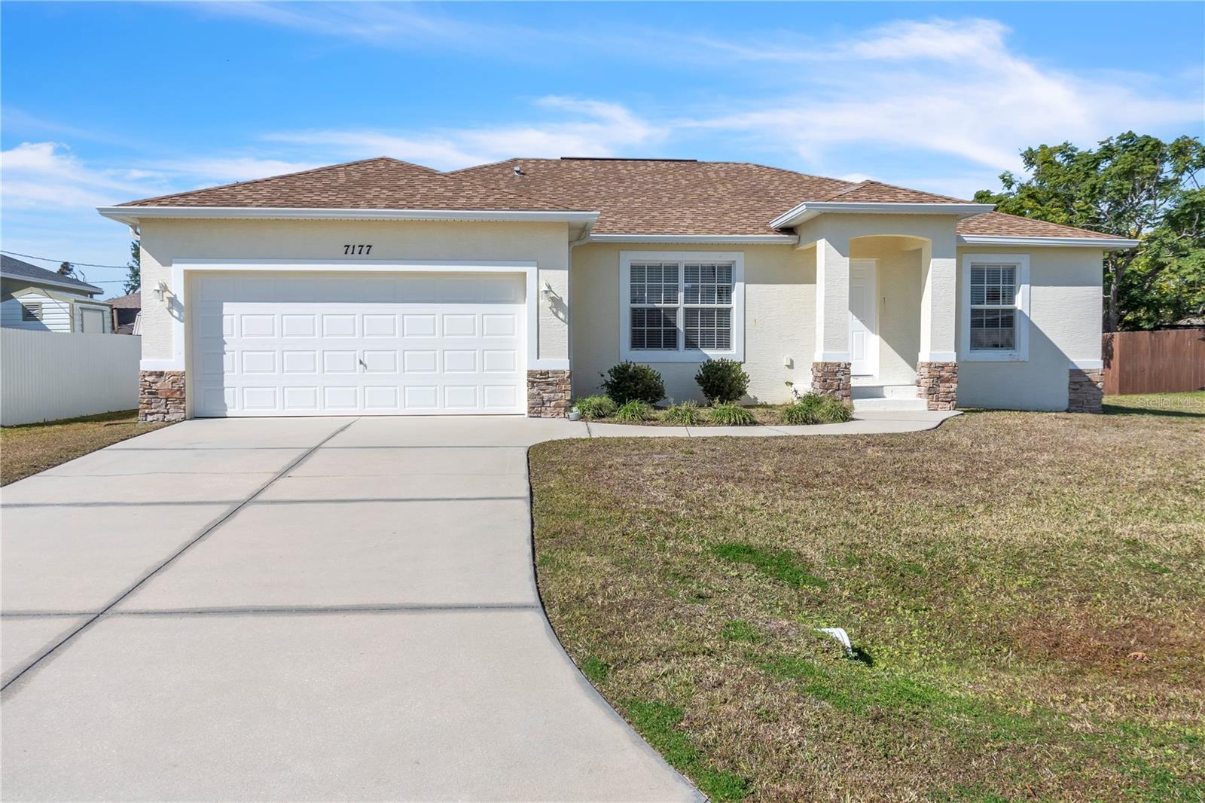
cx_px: 602
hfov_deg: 61.9
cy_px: 402
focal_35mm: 30
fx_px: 1004
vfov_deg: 43.6
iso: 400
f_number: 8
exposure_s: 1/2500
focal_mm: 20
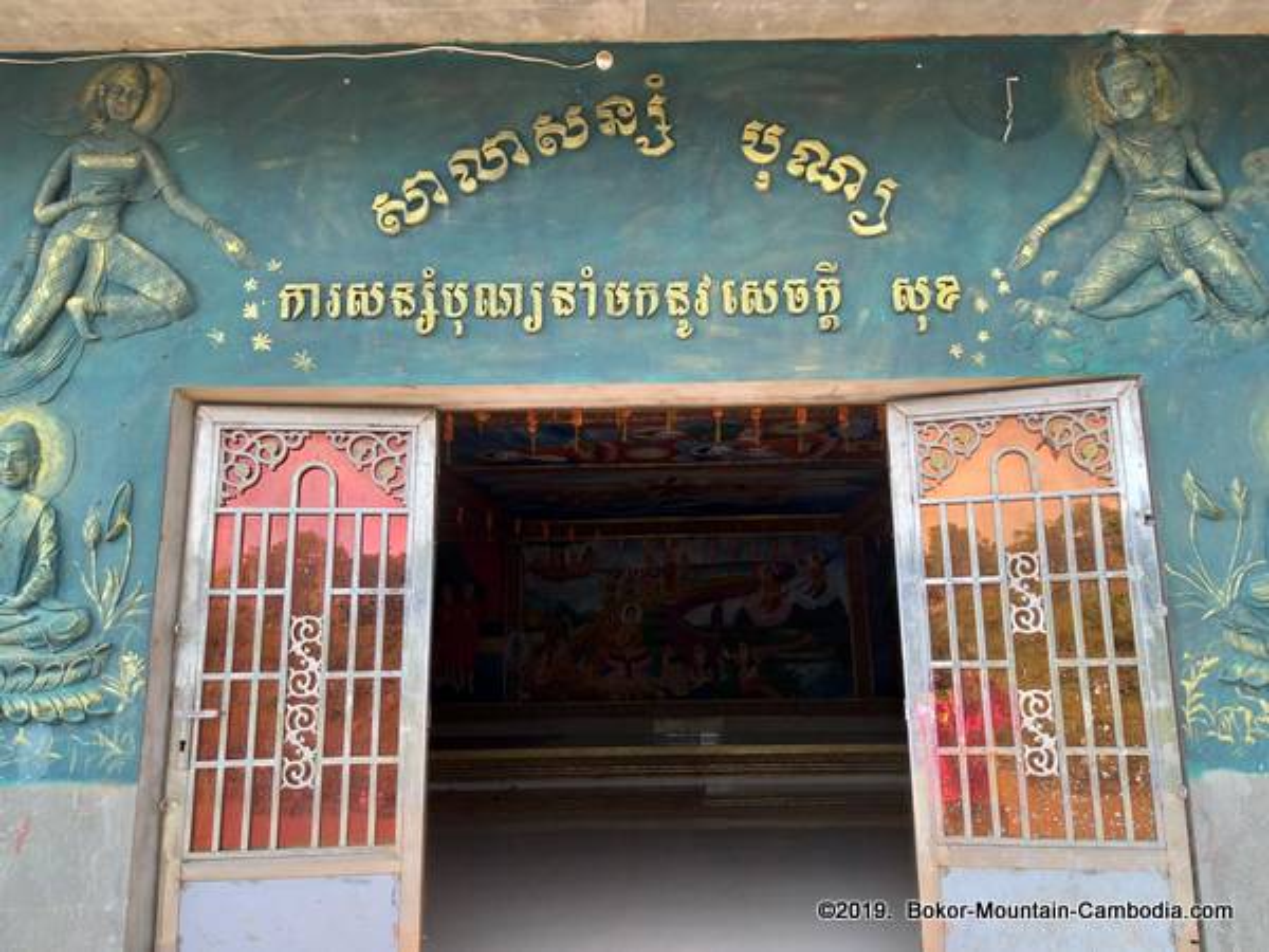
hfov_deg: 67.3
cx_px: 634
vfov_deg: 53.1
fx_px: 953
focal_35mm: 26
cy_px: 476
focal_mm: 3.93
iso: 40
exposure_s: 1/321
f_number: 1.7
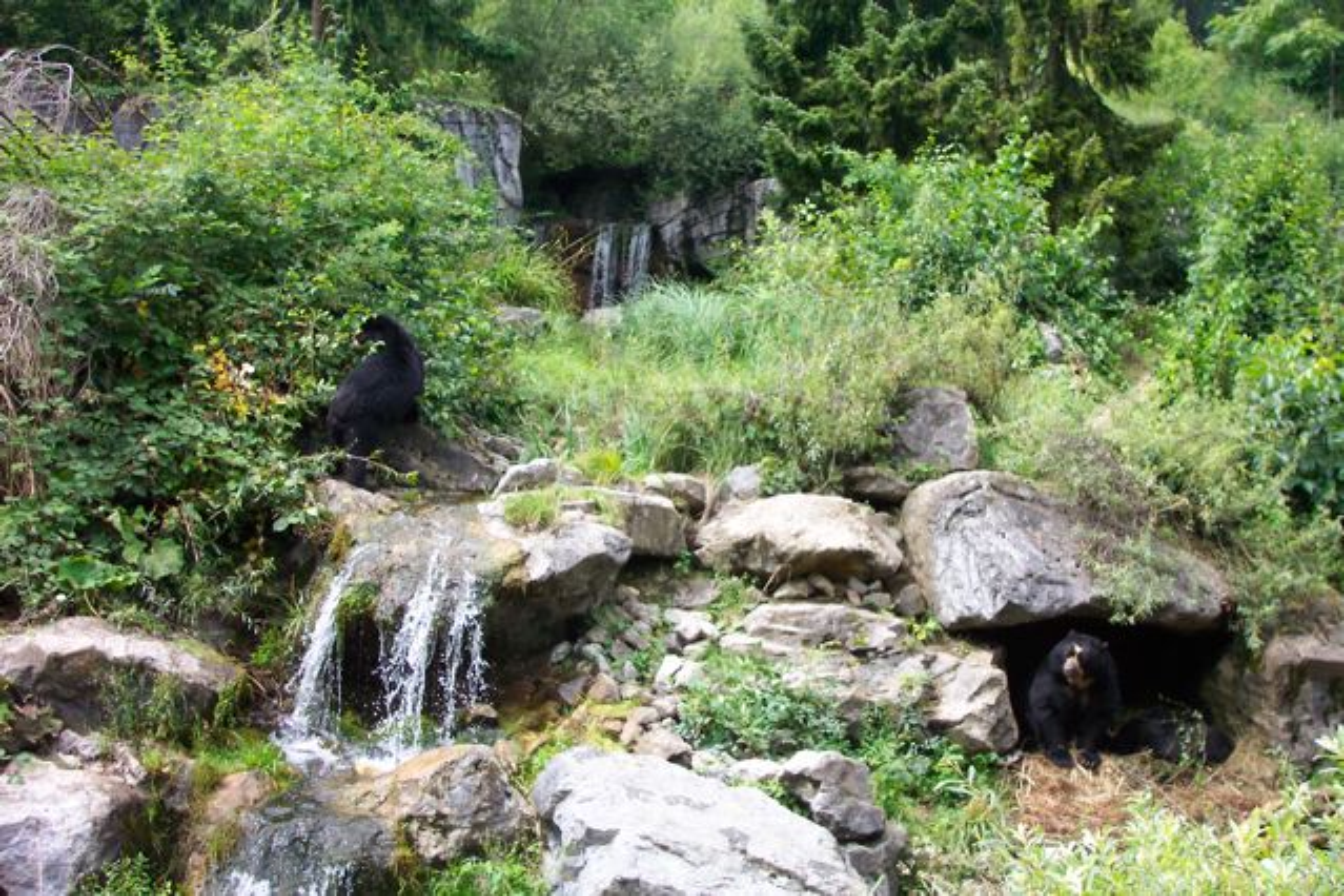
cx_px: 672
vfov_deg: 28.6
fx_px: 1755
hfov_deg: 41.9
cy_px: 448
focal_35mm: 47
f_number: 3.1
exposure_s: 1/350
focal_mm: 9.8
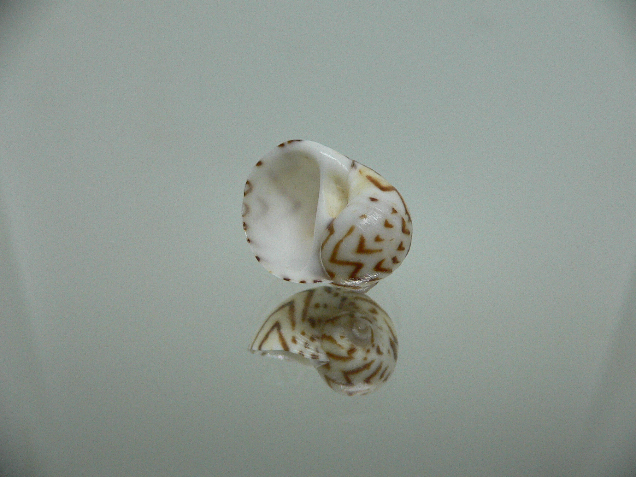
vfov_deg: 40.7
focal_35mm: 35
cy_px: 238
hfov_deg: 52.6
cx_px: 318
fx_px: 643
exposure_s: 1/60
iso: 200
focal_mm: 4.6
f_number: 2.8
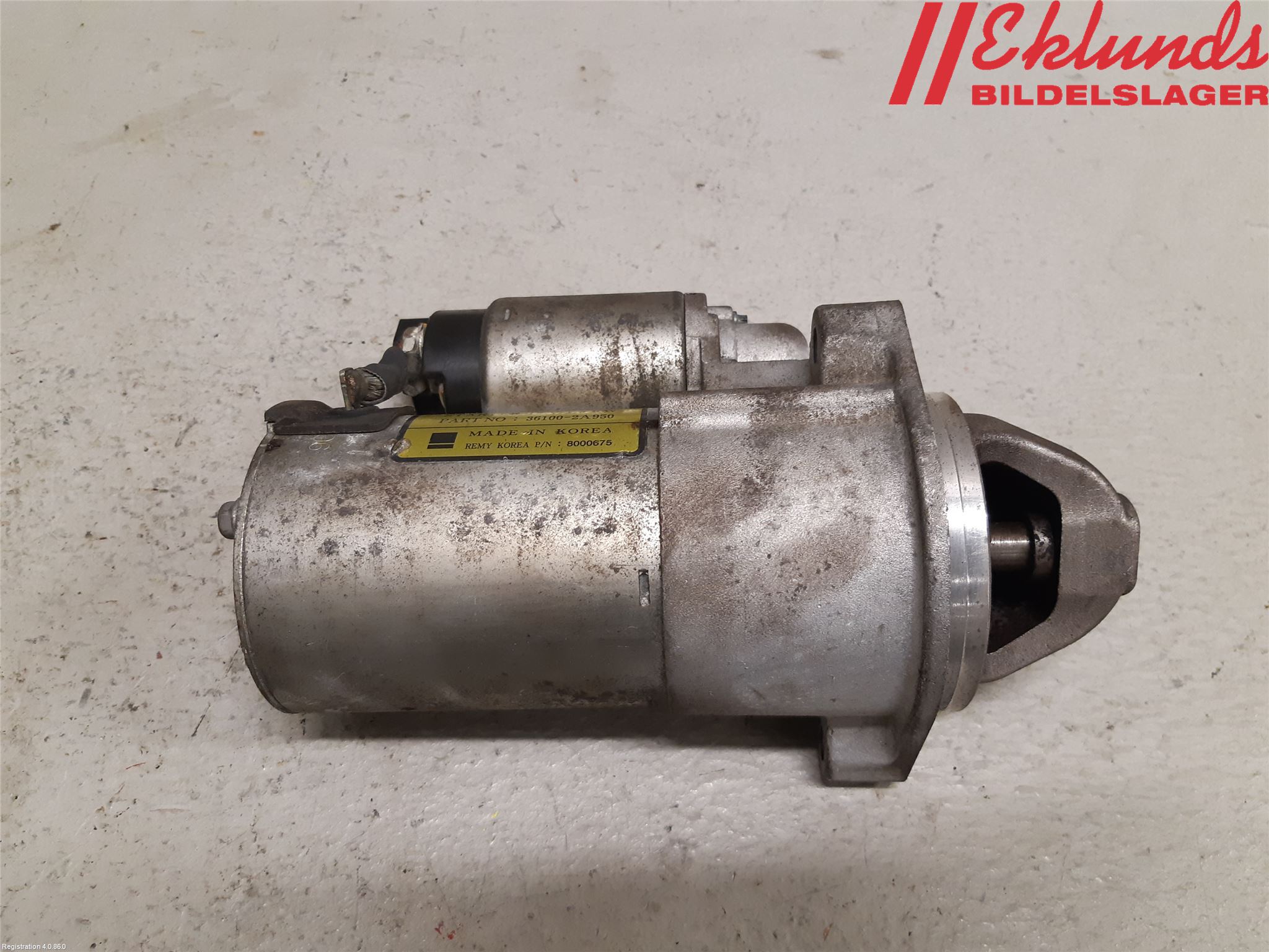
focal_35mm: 26
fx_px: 953
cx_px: 634
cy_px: 476
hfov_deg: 67.3
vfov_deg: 53.1
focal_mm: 3.93
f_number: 1.7
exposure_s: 1/50
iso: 160
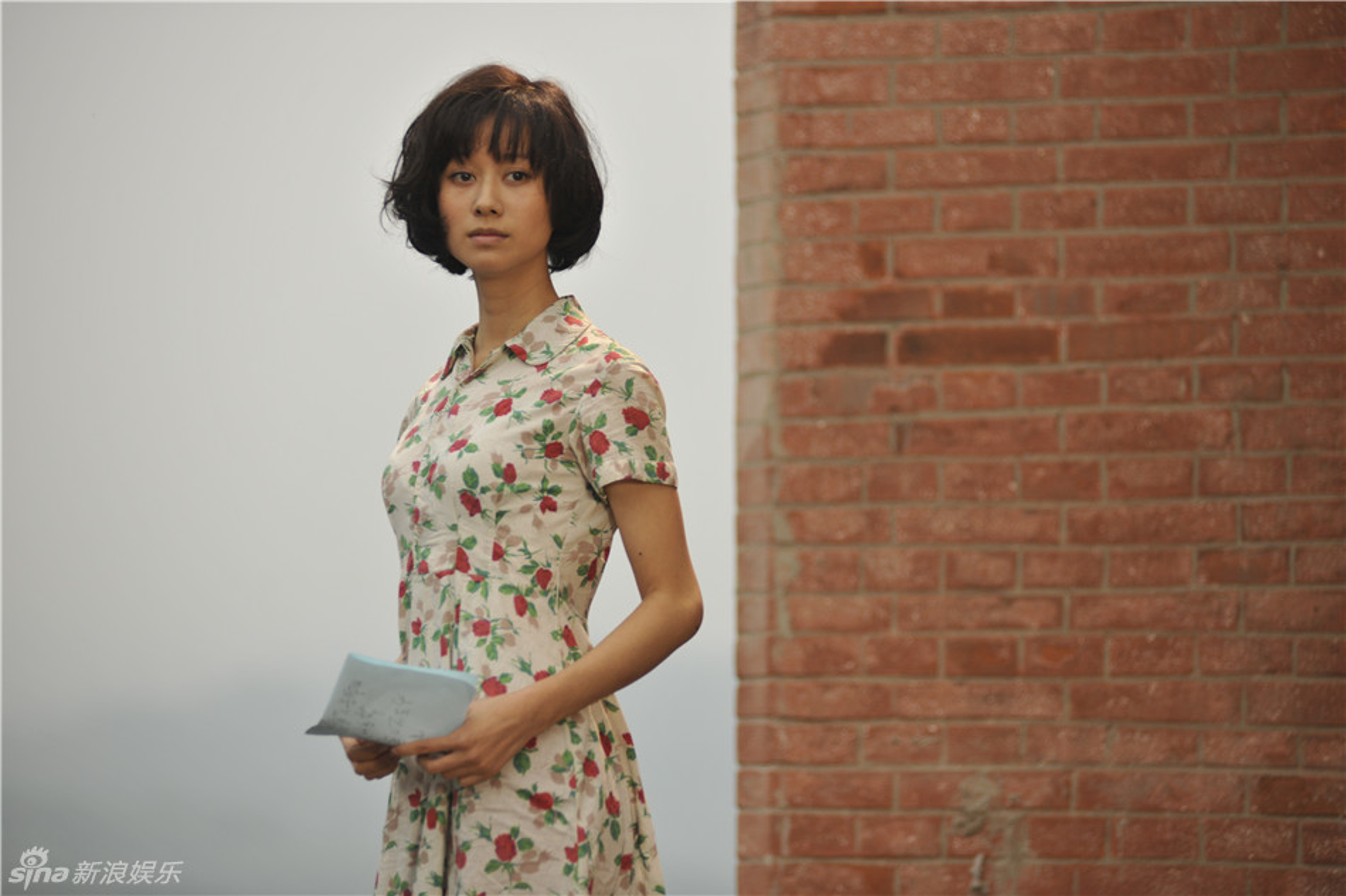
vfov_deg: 9.5
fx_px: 5420
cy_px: 448
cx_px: 673
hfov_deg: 14.2
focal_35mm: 145
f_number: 2.8
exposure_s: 1/125
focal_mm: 145
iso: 400
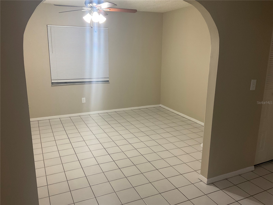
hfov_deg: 61.7
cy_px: 102
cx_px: 136
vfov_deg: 48.2
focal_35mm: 29
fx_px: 229
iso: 80
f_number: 1.8
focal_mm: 3
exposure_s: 1/60
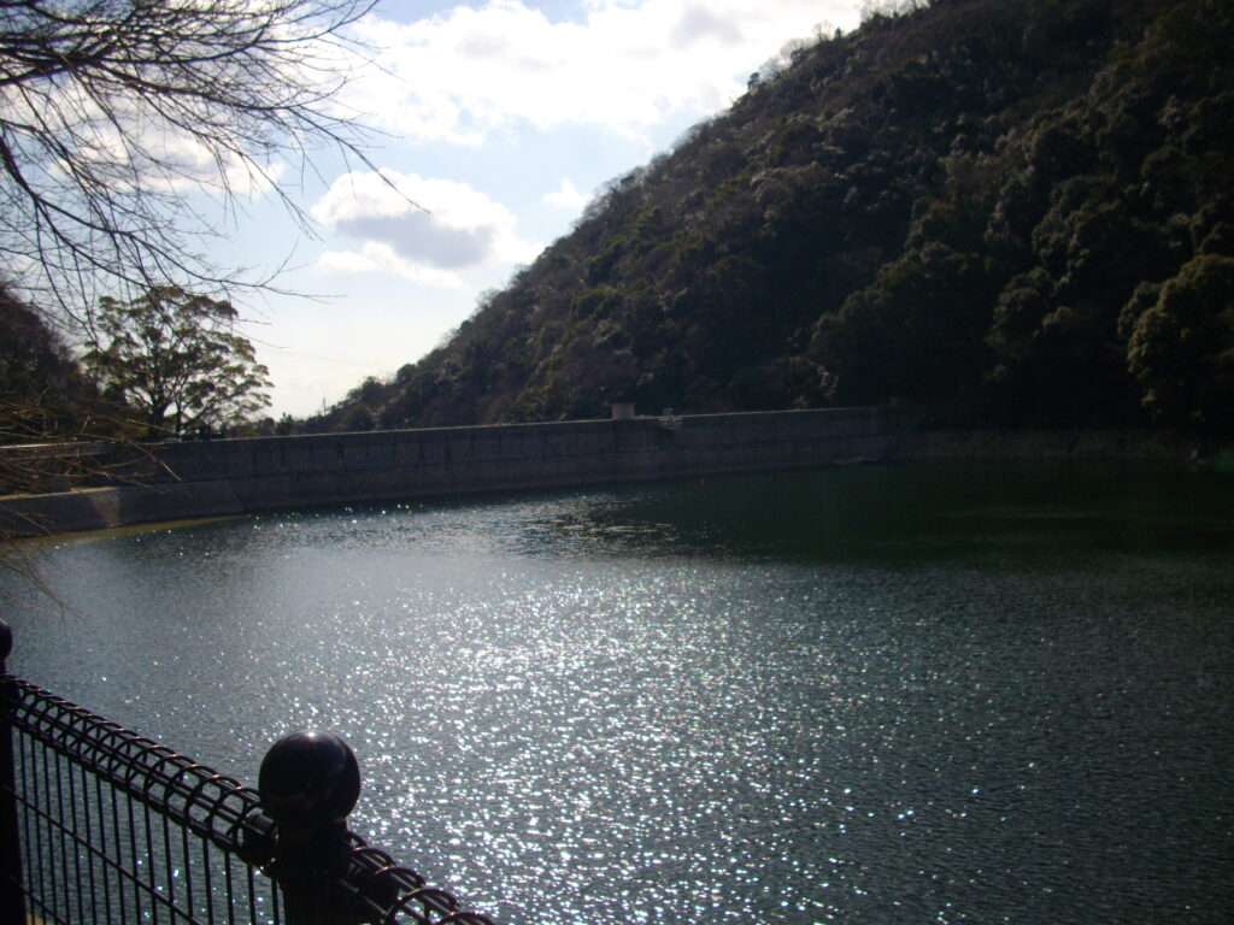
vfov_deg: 38.7
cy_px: 462
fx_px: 1319
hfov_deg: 50.1
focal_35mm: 37
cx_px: 617
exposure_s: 1/800
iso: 100
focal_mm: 6.2
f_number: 5.6
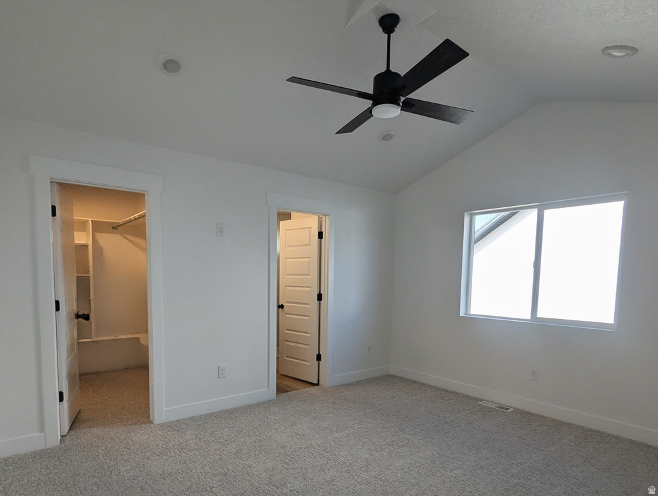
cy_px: 248
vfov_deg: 78.2
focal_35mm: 16
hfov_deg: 94.4
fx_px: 305
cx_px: 329
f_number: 2.2
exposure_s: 1/439
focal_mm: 2.35
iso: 76
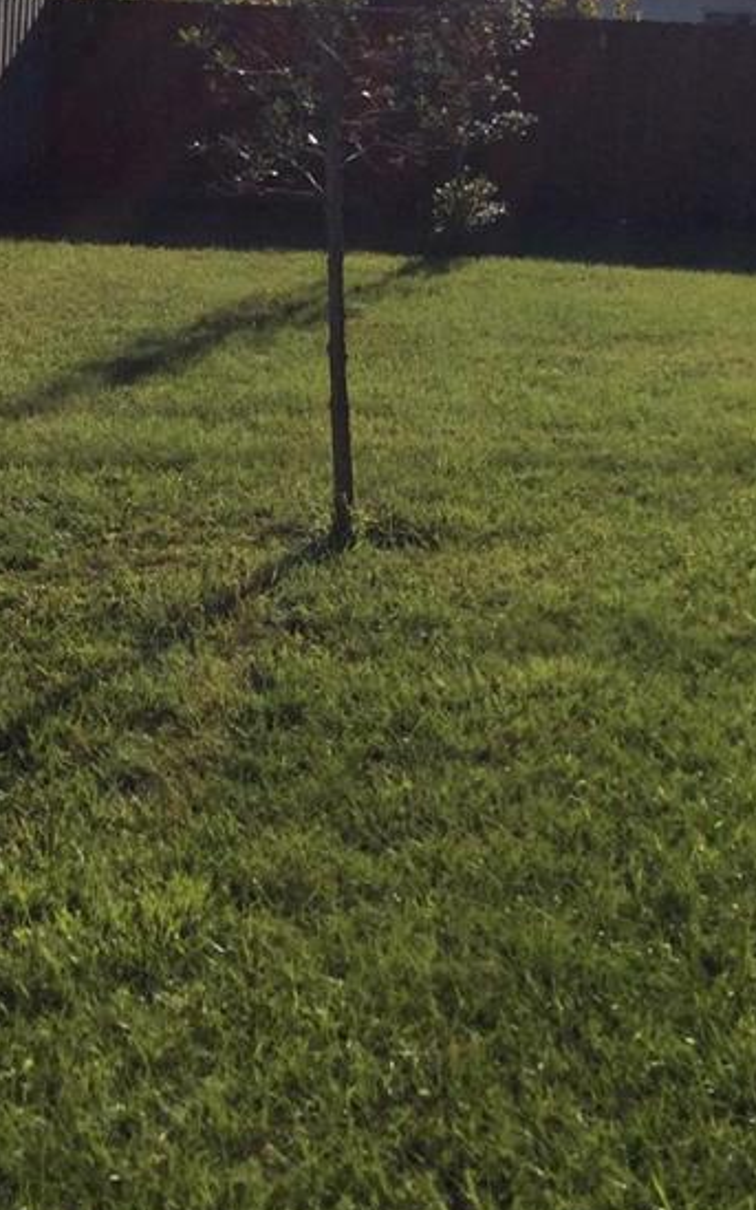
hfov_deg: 17.4
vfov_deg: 27.3
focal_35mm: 74
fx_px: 2440
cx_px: 96
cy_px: 234
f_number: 2.4
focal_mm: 3.3
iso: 32
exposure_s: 1/3012
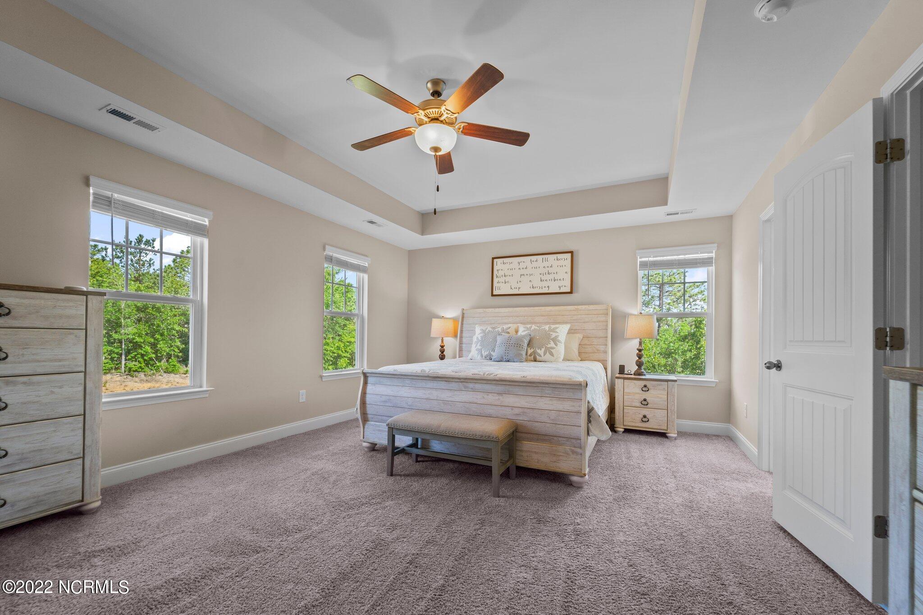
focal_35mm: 14
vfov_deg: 81.2
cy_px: 308
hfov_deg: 104.3
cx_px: 462
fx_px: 359
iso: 250
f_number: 8
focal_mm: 14
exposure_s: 1/8
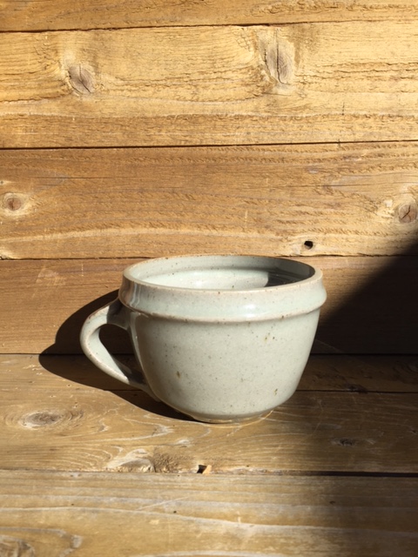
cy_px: 278
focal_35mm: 29
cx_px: 209
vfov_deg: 61.7
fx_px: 467
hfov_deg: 48.2
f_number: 2.2
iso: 32
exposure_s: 1/1799
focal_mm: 4.15
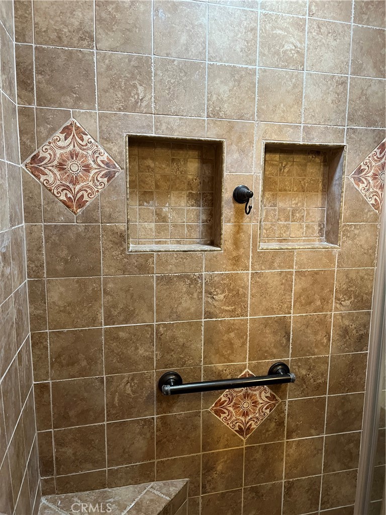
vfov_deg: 67.3
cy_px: 258
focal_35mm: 26
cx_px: 193
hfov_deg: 53.1
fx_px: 387
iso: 320
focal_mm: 5.1
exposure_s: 1/60
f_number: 1.6
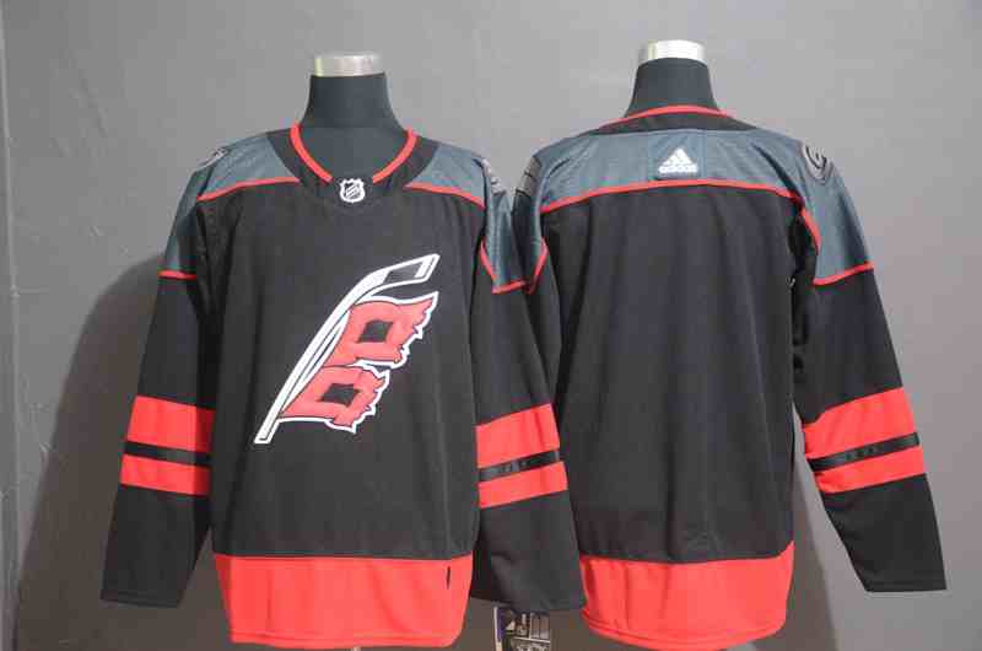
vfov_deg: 22.5
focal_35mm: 60
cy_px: 326
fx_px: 1633
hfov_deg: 33.5
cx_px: 491
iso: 4000
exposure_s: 1/8
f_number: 4.5
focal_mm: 40
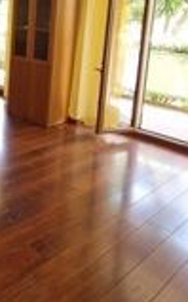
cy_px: 71
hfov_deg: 31.2
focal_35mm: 37
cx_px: -9
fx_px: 304
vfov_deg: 50.4
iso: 80
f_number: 2.2
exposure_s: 1/50
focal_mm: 2.2
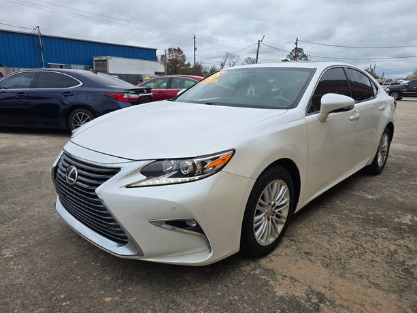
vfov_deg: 56.8
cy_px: 157
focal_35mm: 24
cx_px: 210
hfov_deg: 71.6
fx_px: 289
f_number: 1.7
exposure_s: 1/395
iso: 12
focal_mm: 6.3
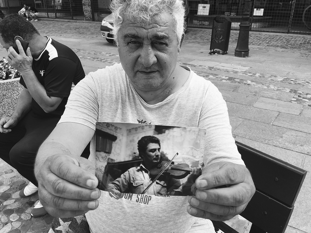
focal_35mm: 29
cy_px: 116
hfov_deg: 61.7
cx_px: 156
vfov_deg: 48.2
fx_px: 261
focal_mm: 4.15
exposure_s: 1/217
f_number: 2.2
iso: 25
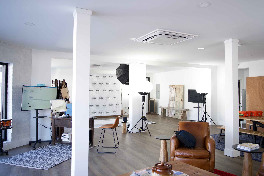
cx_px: 132
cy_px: 88
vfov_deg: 46.4
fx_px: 205
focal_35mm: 28
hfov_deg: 65.5
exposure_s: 1/250
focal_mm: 28
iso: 640
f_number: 2.8
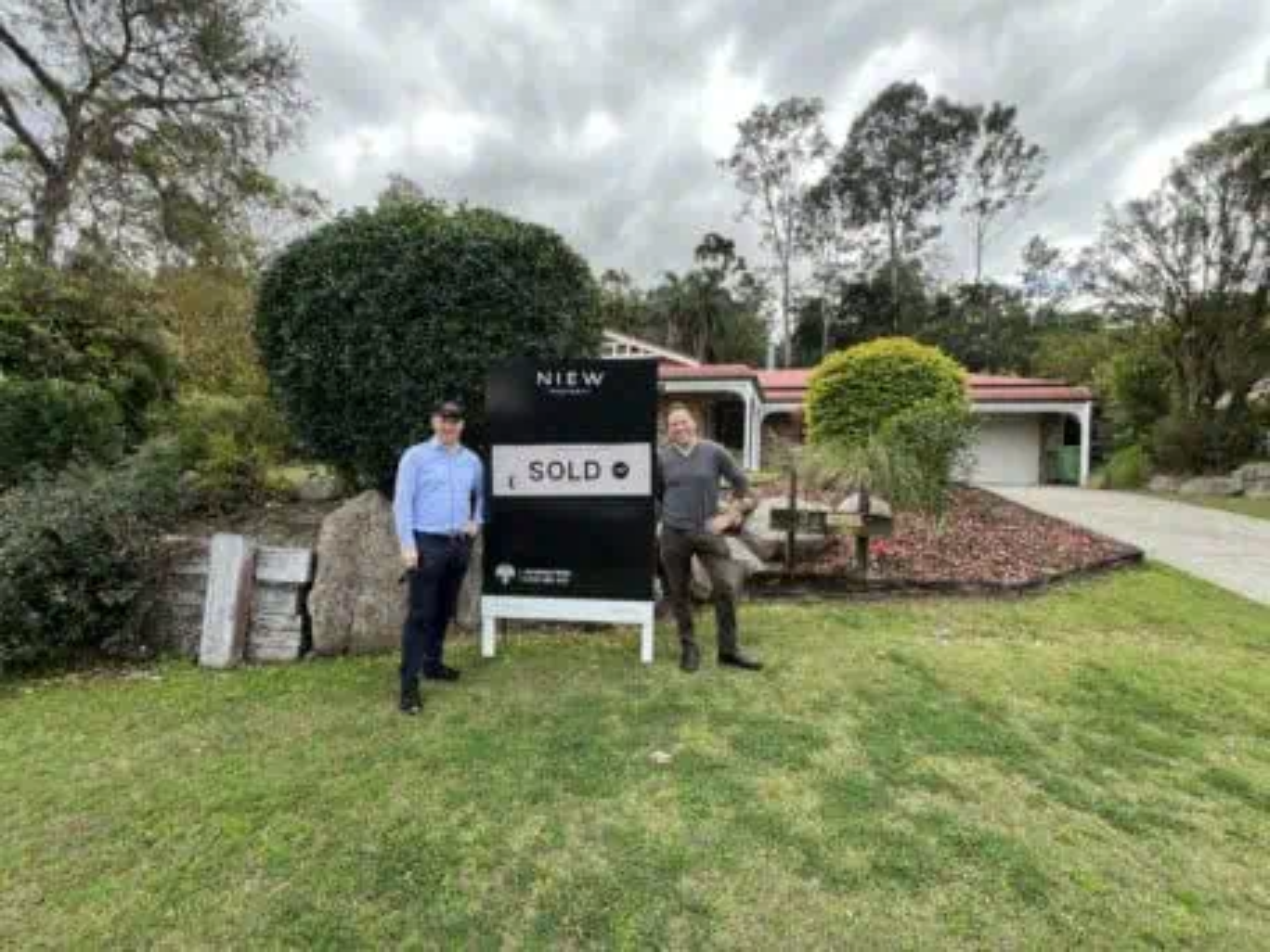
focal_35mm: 13
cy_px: 476
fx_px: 477
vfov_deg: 89.9
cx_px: 635
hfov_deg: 106.2
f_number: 1.8
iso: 32
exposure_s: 1/225
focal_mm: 1.6
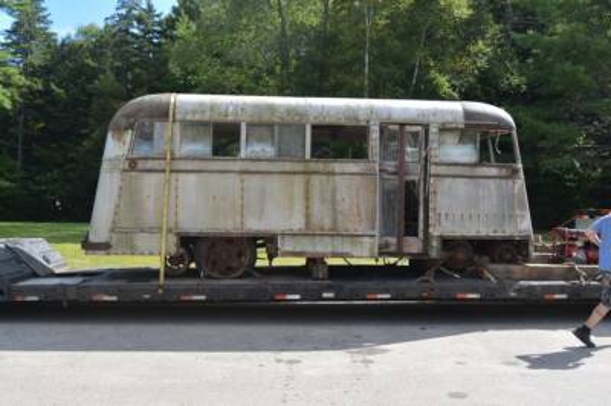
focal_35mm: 38
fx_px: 636
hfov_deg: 51.3
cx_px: 306
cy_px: 203
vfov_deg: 35.4
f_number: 8
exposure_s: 1/250
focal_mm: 25
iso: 180
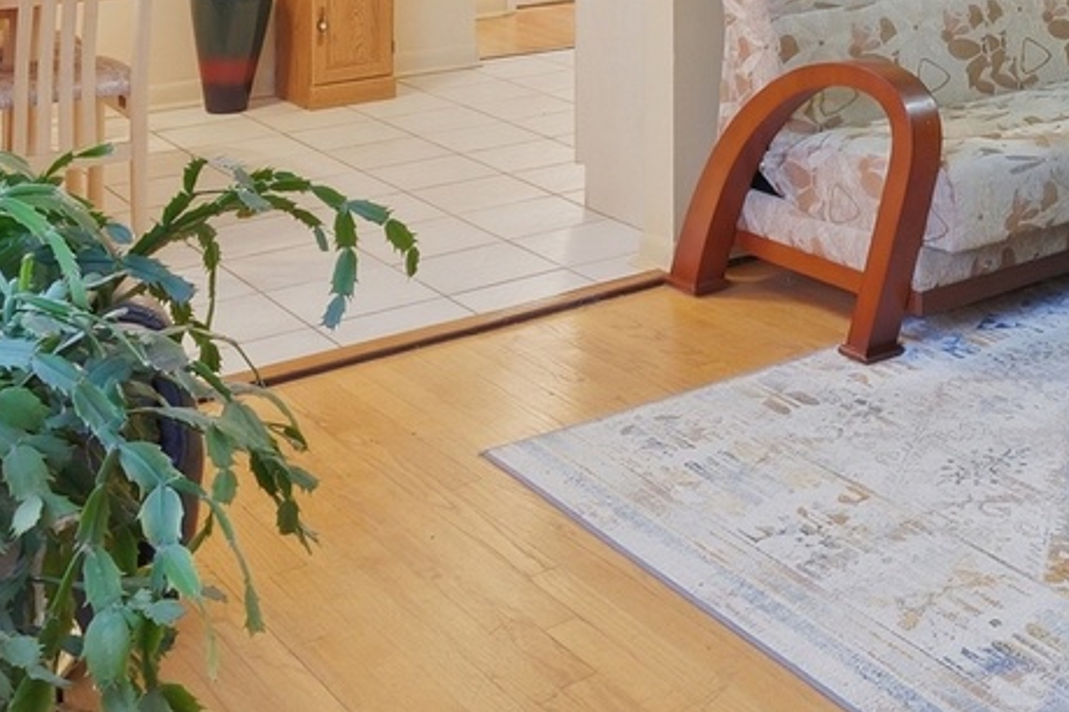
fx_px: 1574
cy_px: -261
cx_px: 1007
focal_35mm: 53
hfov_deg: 34.9
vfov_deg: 22.3
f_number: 7.1
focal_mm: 10
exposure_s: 1/170
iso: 640
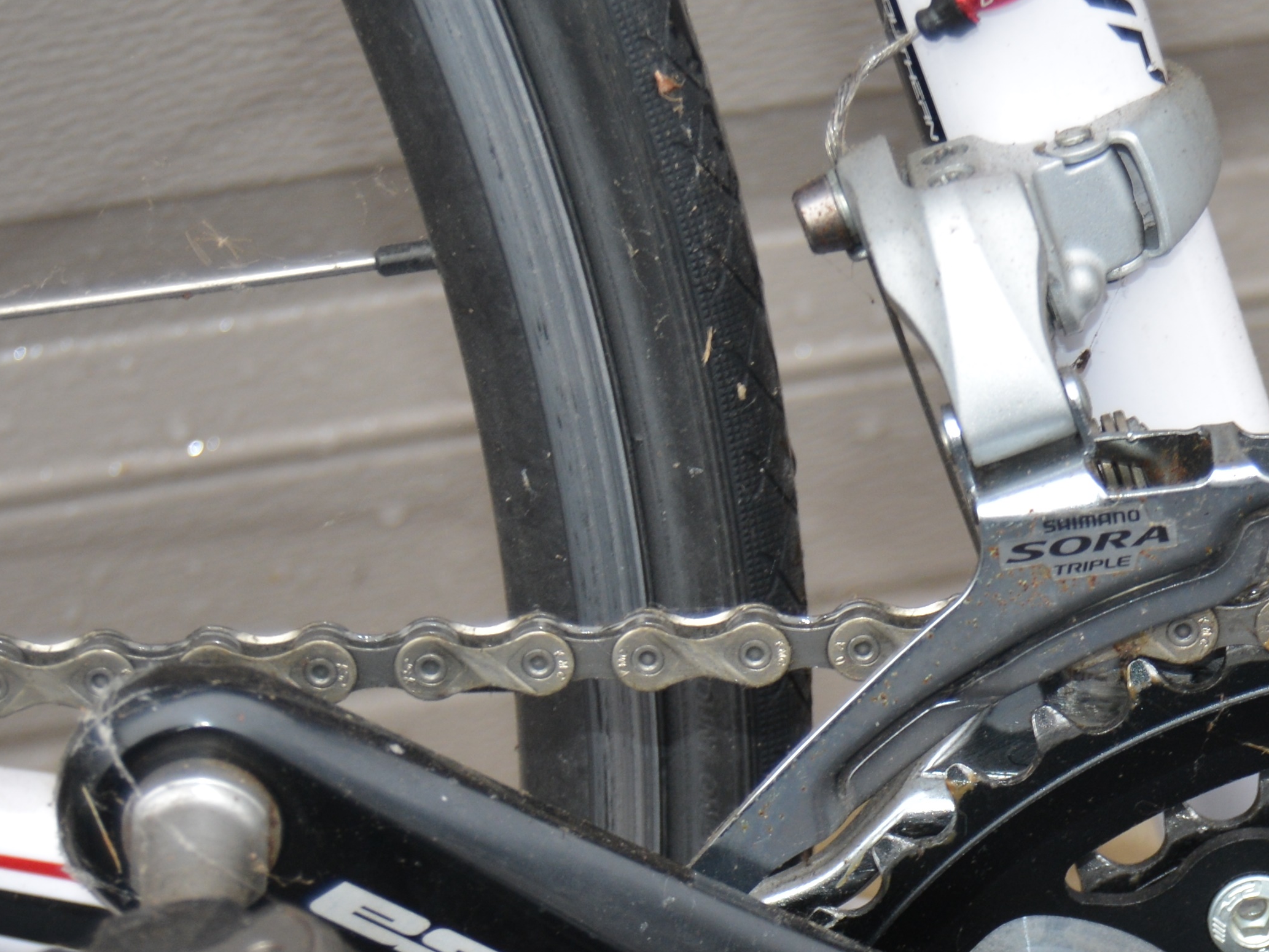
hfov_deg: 14.4
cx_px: 1369
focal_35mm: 134
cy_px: 960
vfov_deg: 11.0
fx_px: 4913
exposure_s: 1/125
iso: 220
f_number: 4.5
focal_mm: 32
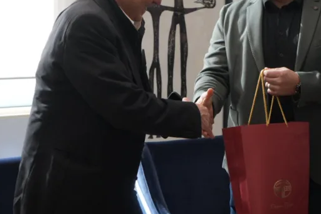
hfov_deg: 24.1
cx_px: 213
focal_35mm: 84
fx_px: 749
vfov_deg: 16.2
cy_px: 49
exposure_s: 1/250
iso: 1600
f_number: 4
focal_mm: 42
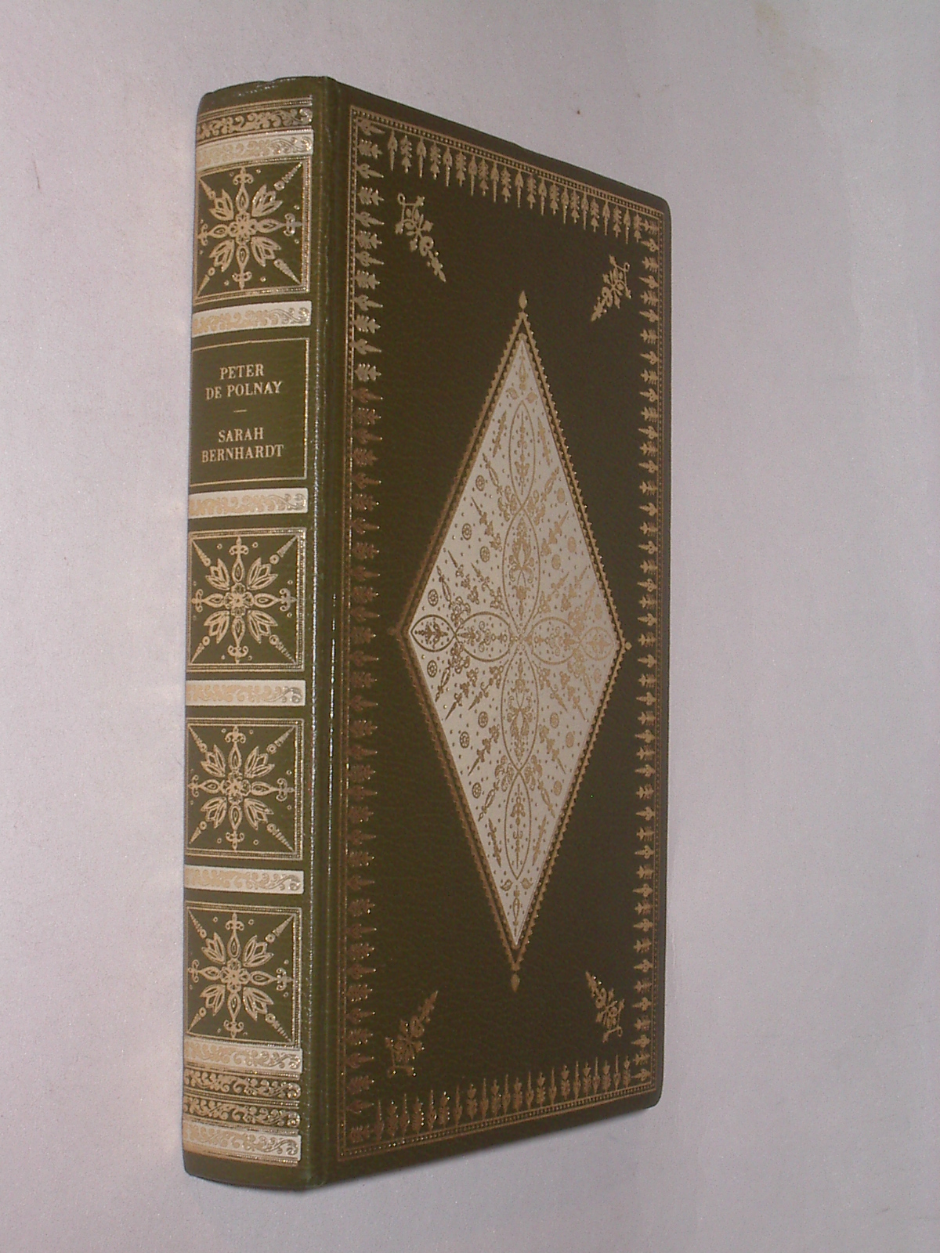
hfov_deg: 23.3
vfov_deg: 30.7
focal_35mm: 63
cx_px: 470
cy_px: 626
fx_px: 2281
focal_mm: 9.6
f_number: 6.2
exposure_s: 1/60
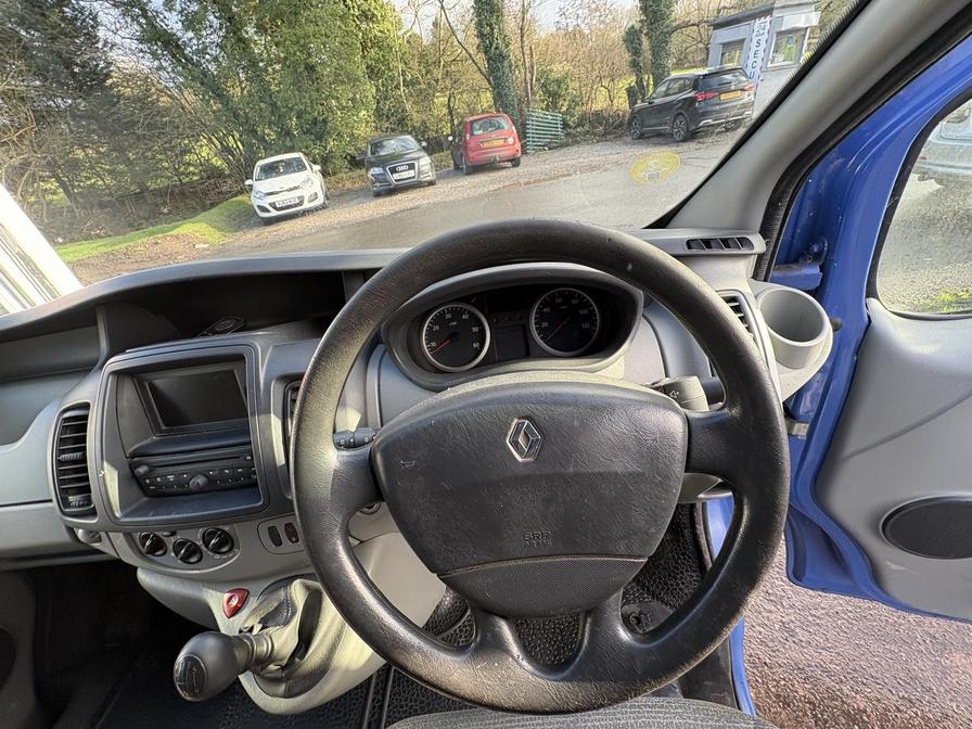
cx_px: 486
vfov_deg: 85.7
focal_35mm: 14
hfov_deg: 102.1
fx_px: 393
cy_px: 364
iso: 100
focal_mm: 2.22
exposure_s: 1/99
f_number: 2.2
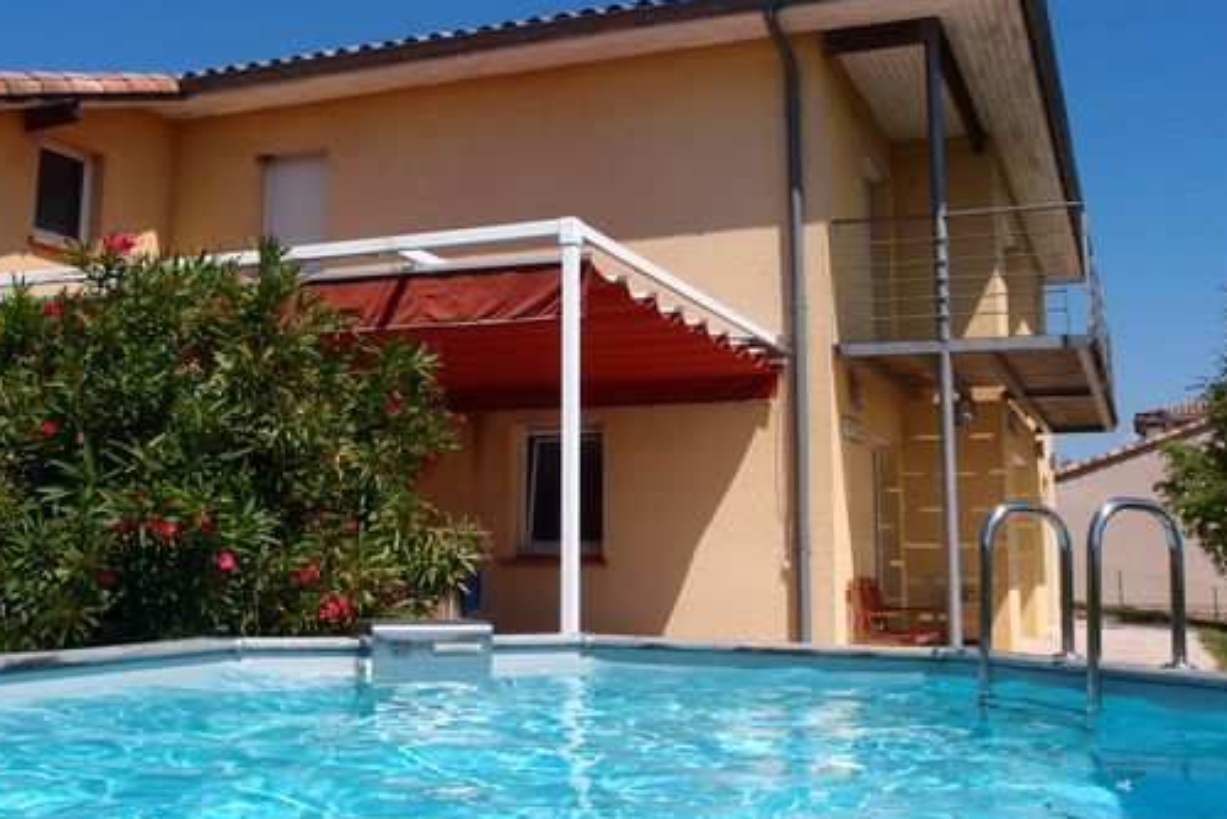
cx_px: 546
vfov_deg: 33.3
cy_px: 337
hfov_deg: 48.4
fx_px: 1364
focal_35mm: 40
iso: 100
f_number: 4.5
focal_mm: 6.87
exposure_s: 1/1000
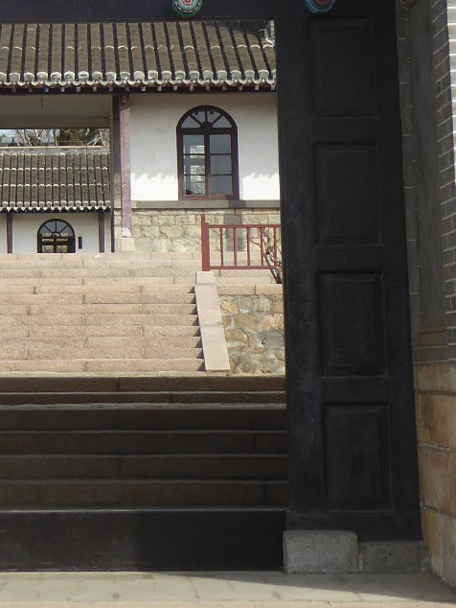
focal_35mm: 113
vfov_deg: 17.0
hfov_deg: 12.9
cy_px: -28
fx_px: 1983
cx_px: -21
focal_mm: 6.3
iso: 100
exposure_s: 1/800
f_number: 3.7
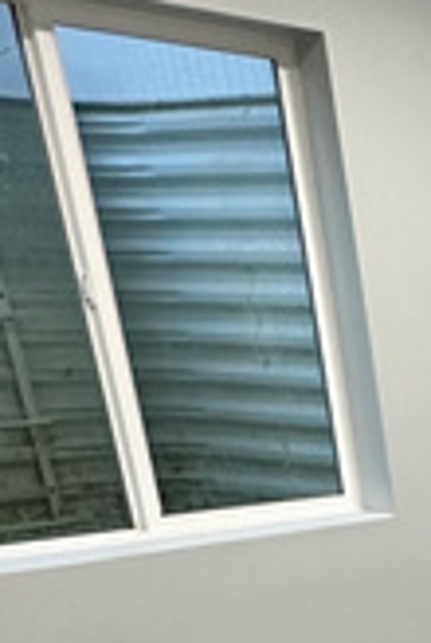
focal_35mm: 68
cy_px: 851
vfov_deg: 25.3
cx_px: 878
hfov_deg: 15.7
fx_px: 1216
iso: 160
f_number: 2.2
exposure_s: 1/60
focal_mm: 2.22
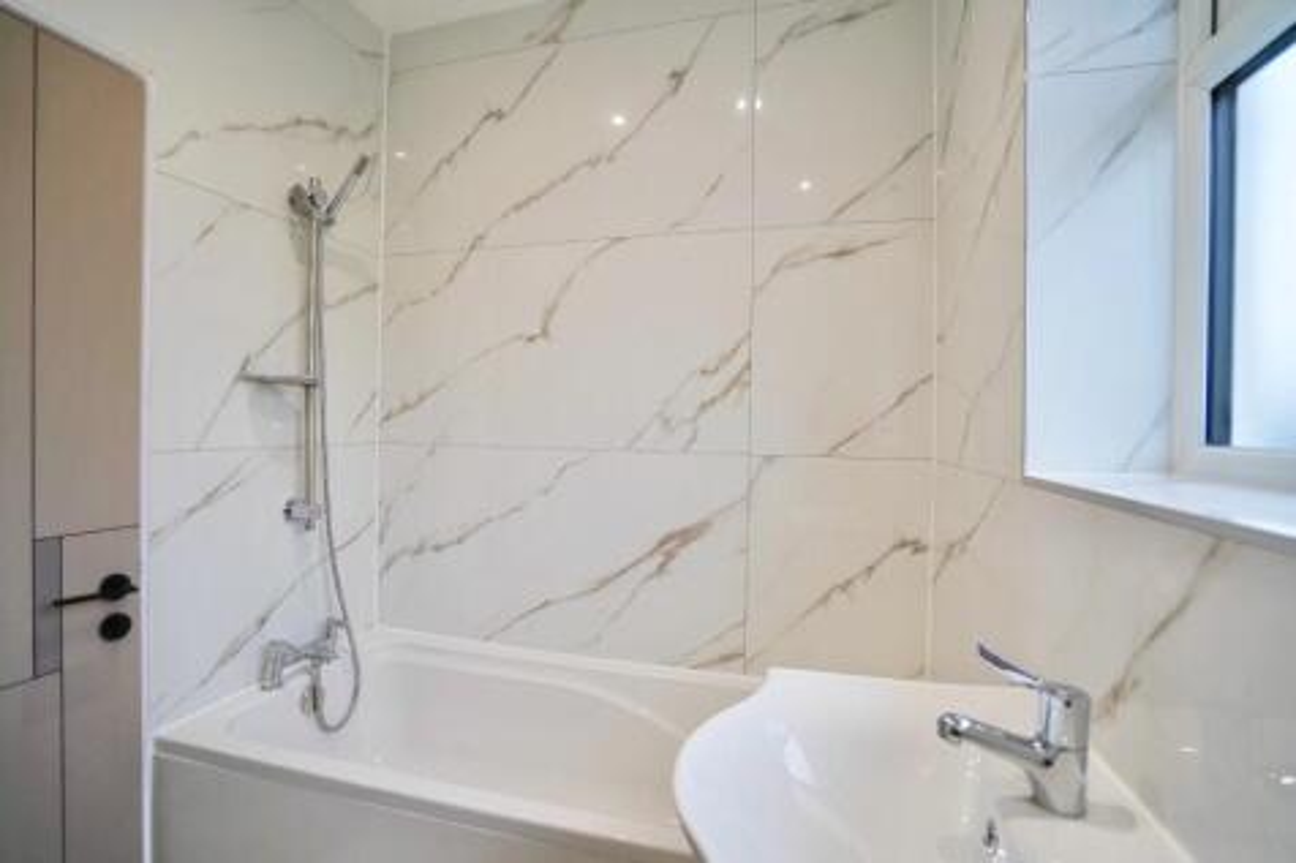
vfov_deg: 73.7
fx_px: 576
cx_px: 648
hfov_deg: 96.8
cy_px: 432
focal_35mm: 16
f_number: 4
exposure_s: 1/160
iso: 400
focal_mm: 16
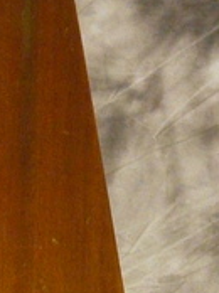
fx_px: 1395
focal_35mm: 165
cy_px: 424
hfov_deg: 8.9
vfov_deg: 11.5
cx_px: 3
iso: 400
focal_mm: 4.6
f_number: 4
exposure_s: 1/100
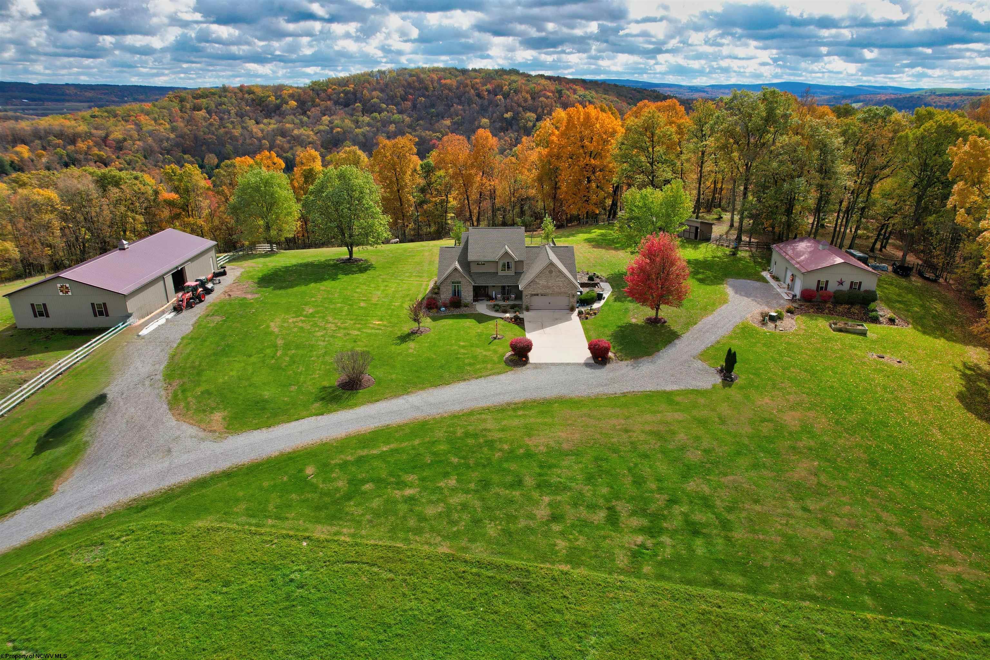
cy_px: 330
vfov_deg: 57.2
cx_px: 495
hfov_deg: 78.6
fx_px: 605
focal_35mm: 22
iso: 110
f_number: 2.8
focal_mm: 8.38
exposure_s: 1/1500
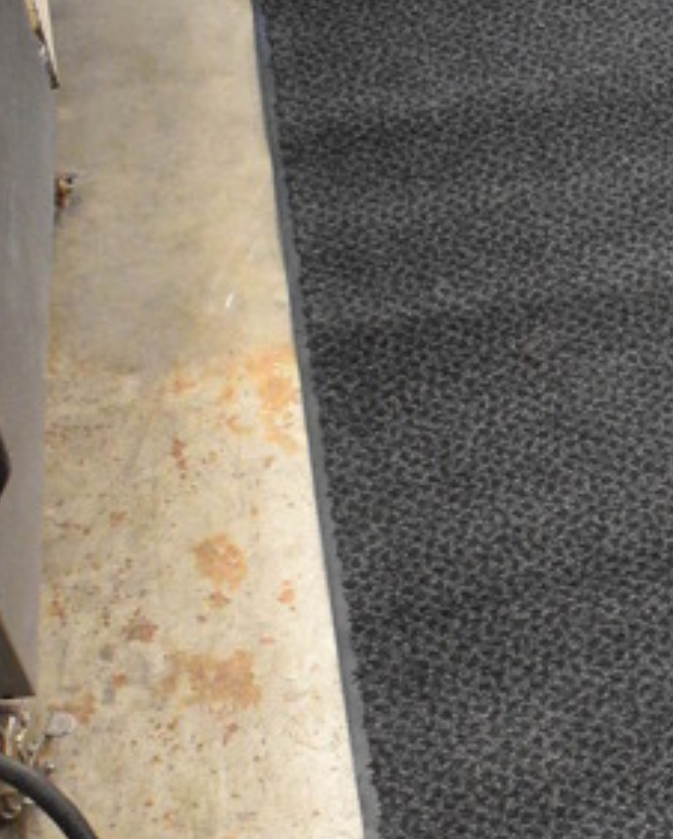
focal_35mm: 82
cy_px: 594
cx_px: 896
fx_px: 2039
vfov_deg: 23.1
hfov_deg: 17.5
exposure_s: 1/125
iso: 4500
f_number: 3.5
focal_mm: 18
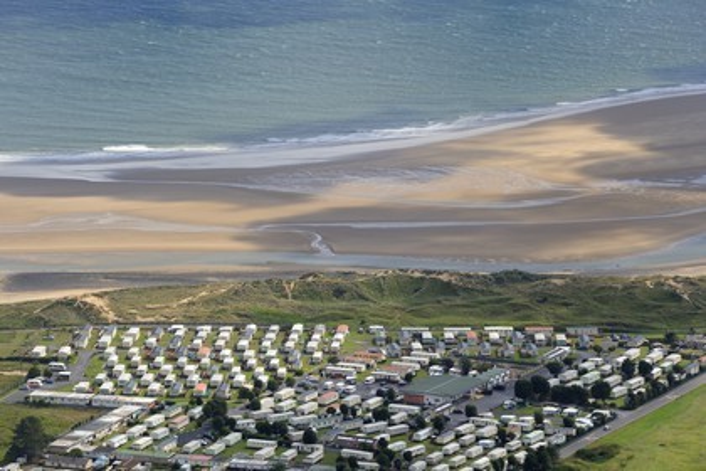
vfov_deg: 6.9
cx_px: 353
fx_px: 3922
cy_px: 236
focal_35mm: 200
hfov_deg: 10.3
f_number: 10
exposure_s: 1/640
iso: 400
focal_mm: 200
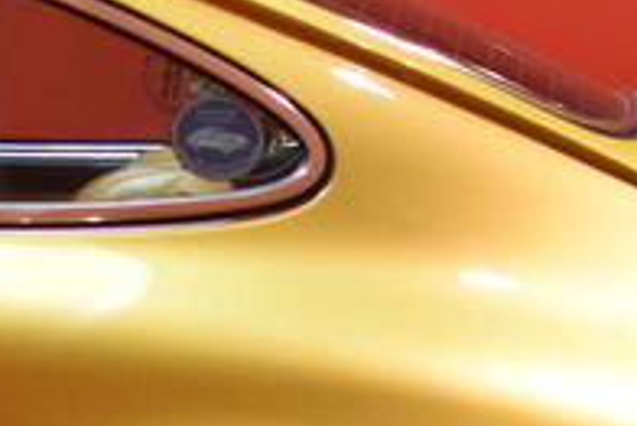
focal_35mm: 275
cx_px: 614
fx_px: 4863
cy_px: 821
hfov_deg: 7.5
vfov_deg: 4.9
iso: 800
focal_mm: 35
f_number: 2.5
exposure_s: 1/60
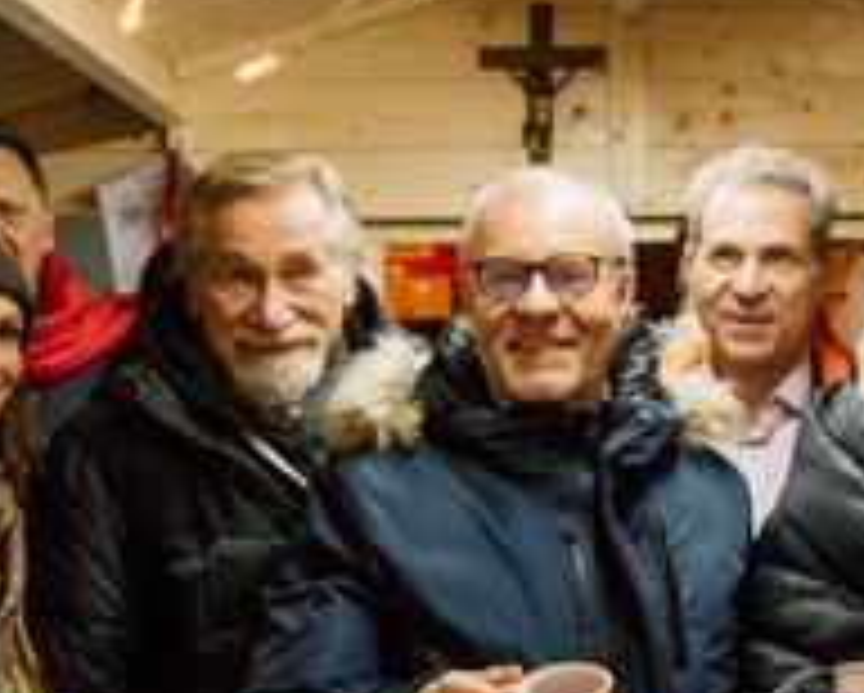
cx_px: 594
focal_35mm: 80
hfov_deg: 23.7
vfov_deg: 19.2
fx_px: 2048
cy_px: 306
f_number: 4.5
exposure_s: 1/250
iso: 6400
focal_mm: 32
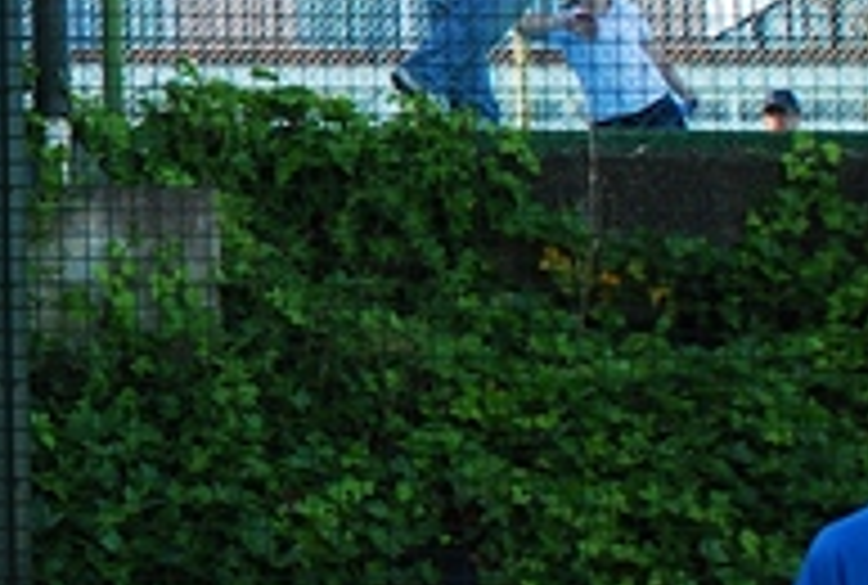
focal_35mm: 217
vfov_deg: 6.4
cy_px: 176
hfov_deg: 9.2
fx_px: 5250
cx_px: -468
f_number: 4.5
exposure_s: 1/100
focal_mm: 35
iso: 100
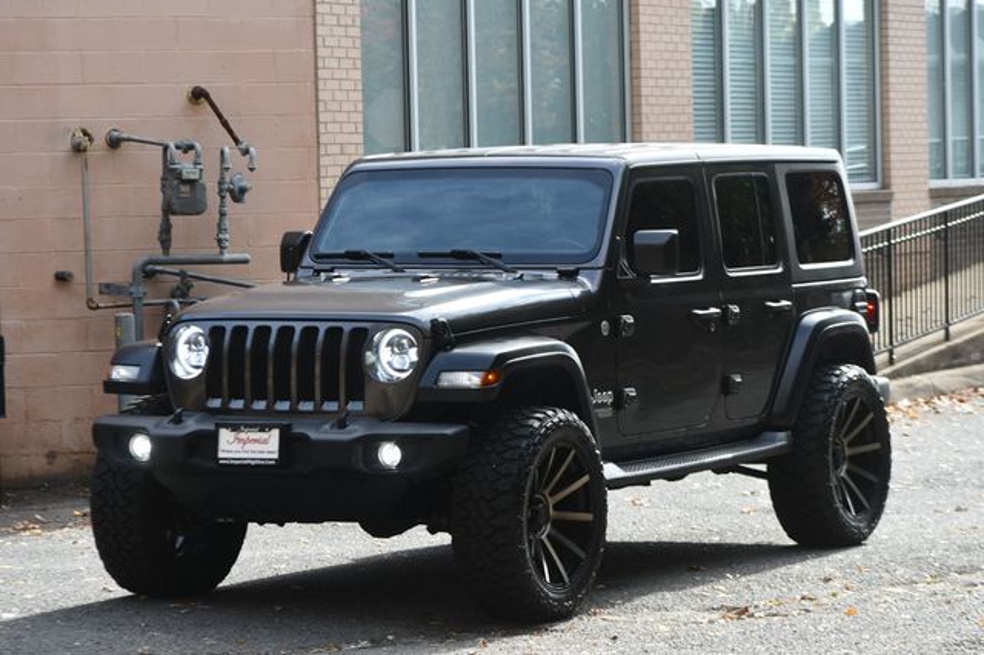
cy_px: 328
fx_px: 3469
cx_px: 492
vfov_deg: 10.8
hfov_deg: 16.1
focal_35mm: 127
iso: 200
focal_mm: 85
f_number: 5.6
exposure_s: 1/250
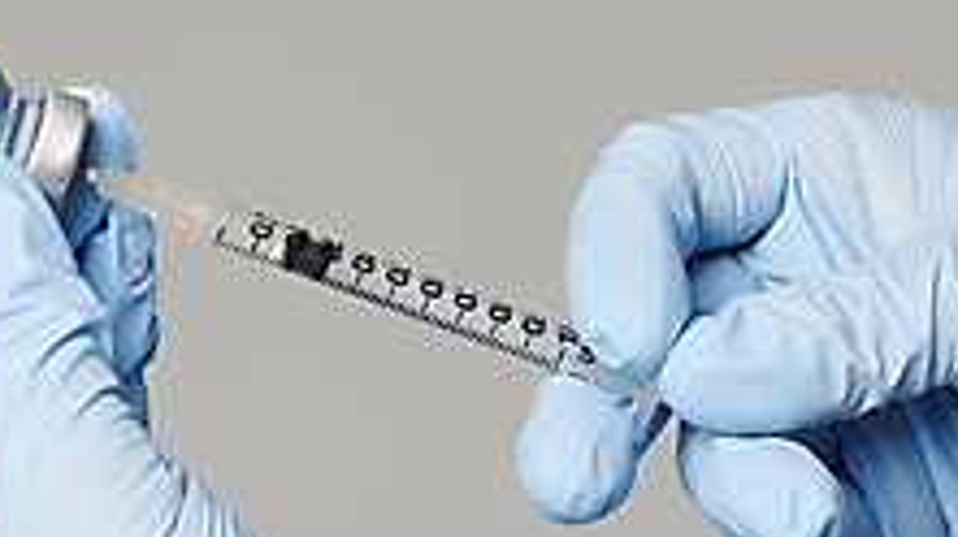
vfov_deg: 2.1
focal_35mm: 568
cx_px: -217
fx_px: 14420
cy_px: 143
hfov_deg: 3.8
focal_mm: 200
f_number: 8
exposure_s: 1/125
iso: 100
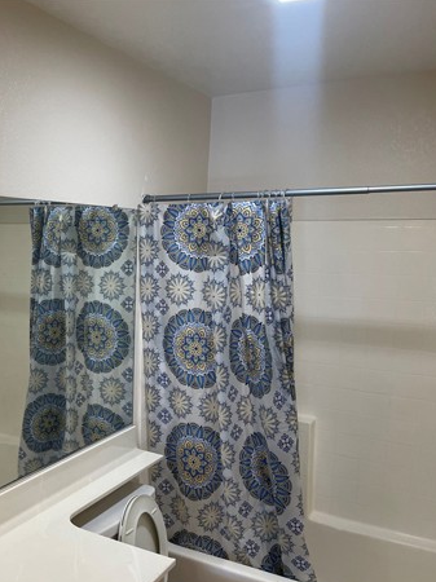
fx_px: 622
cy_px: 307
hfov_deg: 36.7
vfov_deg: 50.1
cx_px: 60
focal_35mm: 37
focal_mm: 4.2
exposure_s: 1/120
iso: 100
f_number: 1.6
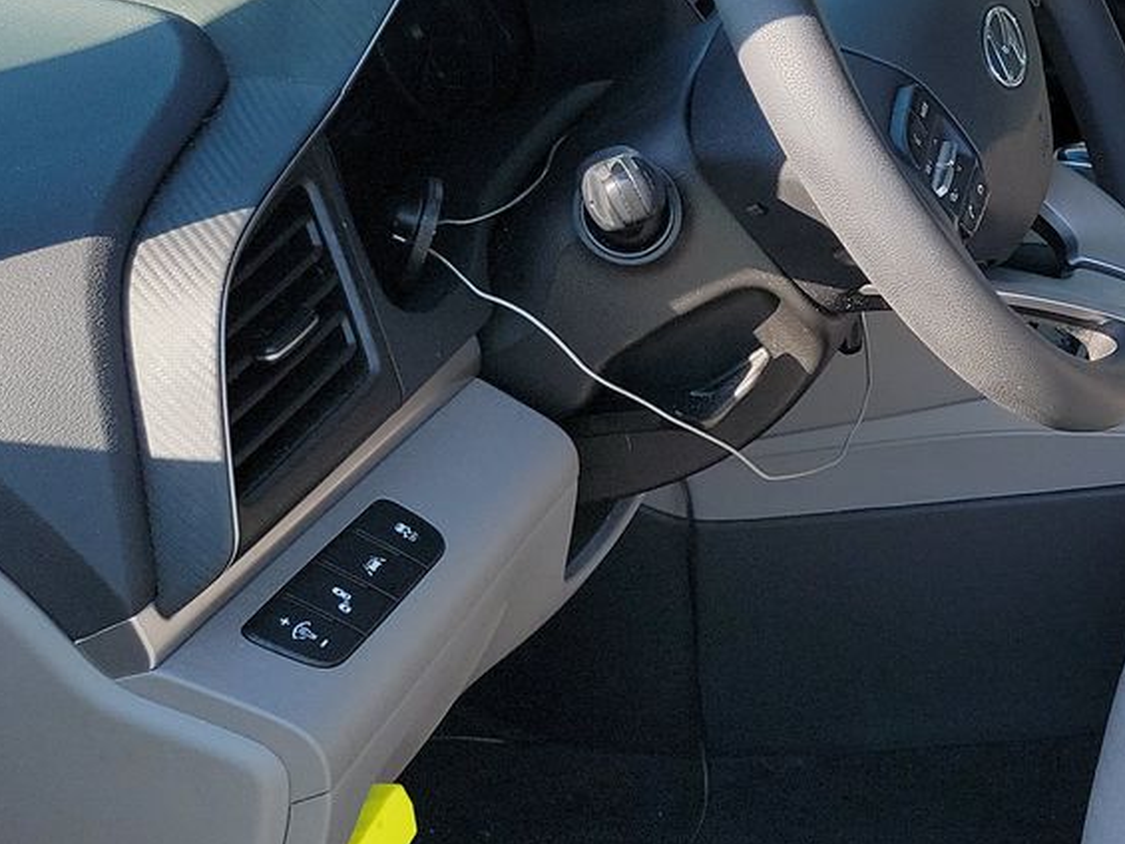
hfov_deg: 26.2
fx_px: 2210
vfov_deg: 21.6
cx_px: 1262
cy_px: 358
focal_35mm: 68
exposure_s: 1/219
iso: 50
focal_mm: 6.7
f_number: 1.8
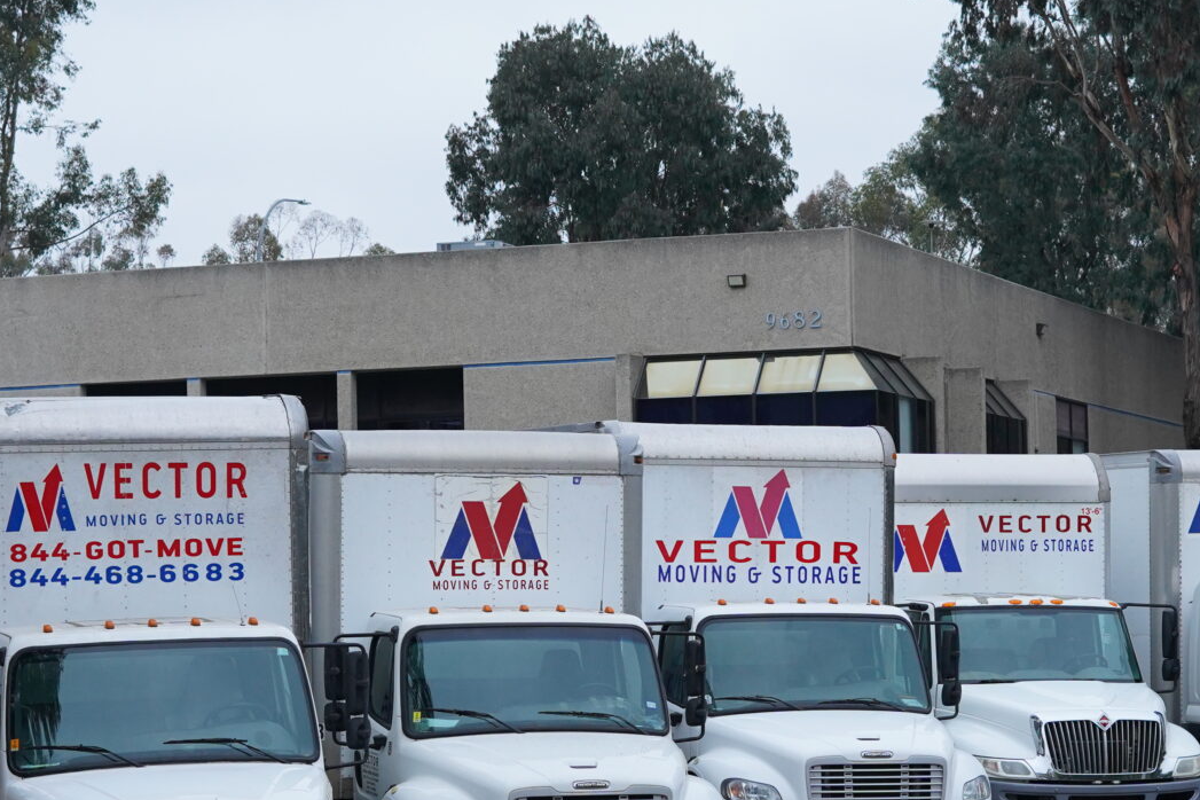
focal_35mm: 110
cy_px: 555
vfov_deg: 12.4
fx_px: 3666
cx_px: 669
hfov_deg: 18.6
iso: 1250
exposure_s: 1/800
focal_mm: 50
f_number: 6.3
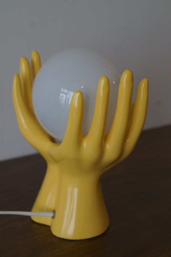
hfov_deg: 22.6
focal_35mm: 60
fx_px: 429
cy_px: 128
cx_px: 86
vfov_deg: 33.4
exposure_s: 1/80
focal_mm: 40
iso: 500
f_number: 6.3
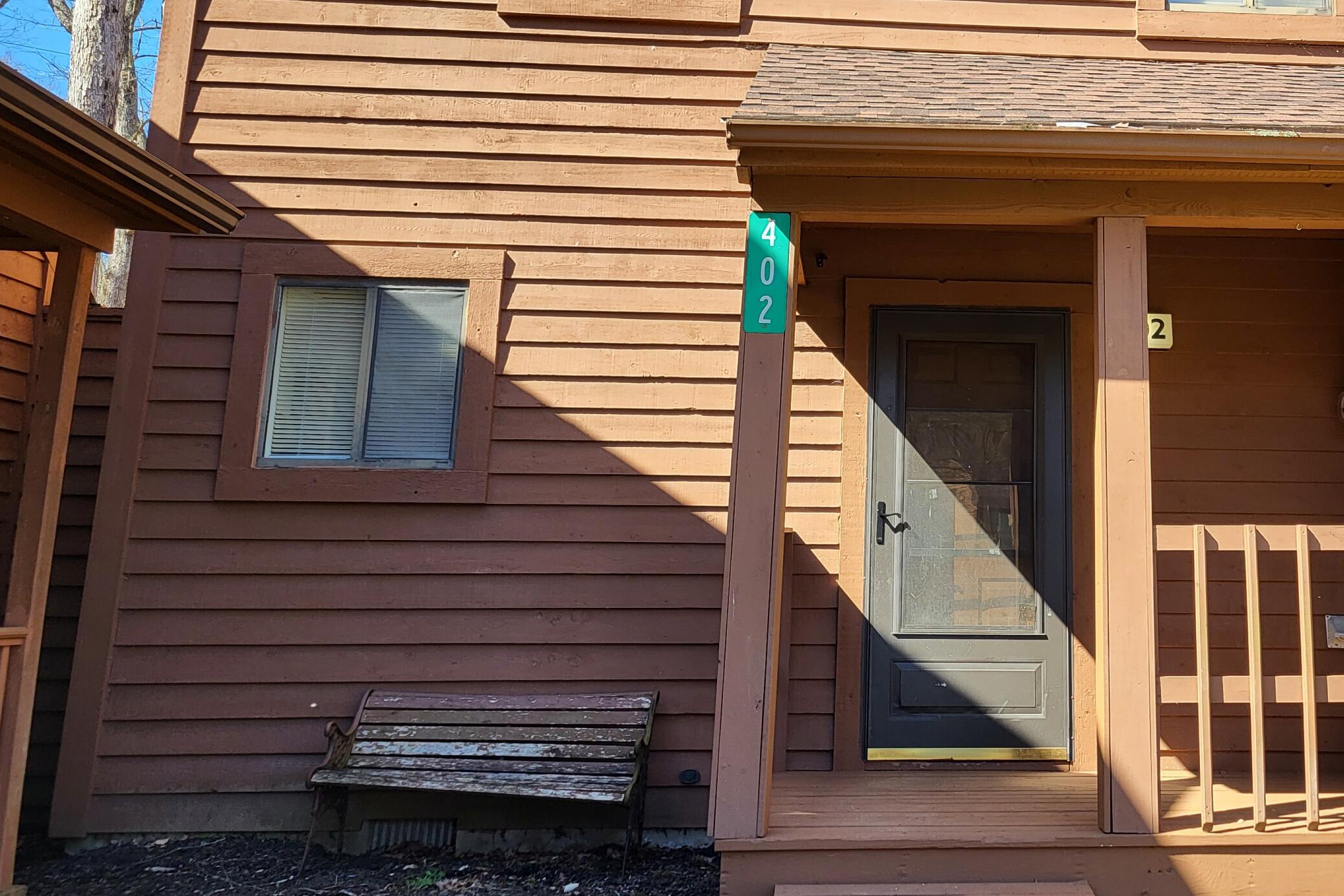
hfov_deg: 48.3
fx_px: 1456
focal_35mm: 39
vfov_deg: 33.9
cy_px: 304
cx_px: 944
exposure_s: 1/444
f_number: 1.8
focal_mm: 5.4
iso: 40
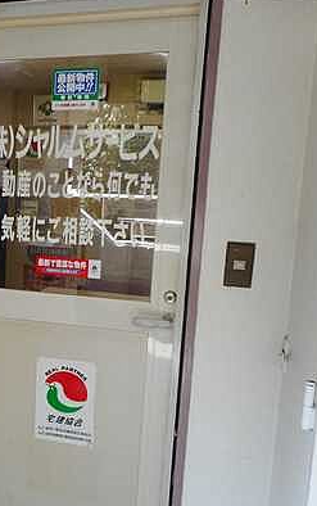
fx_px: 593
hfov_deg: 27.8
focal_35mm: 43
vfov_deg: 46.1
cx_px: -15
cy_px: 280
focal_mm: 4.5
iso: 110
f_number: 3.7
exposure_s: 1/30
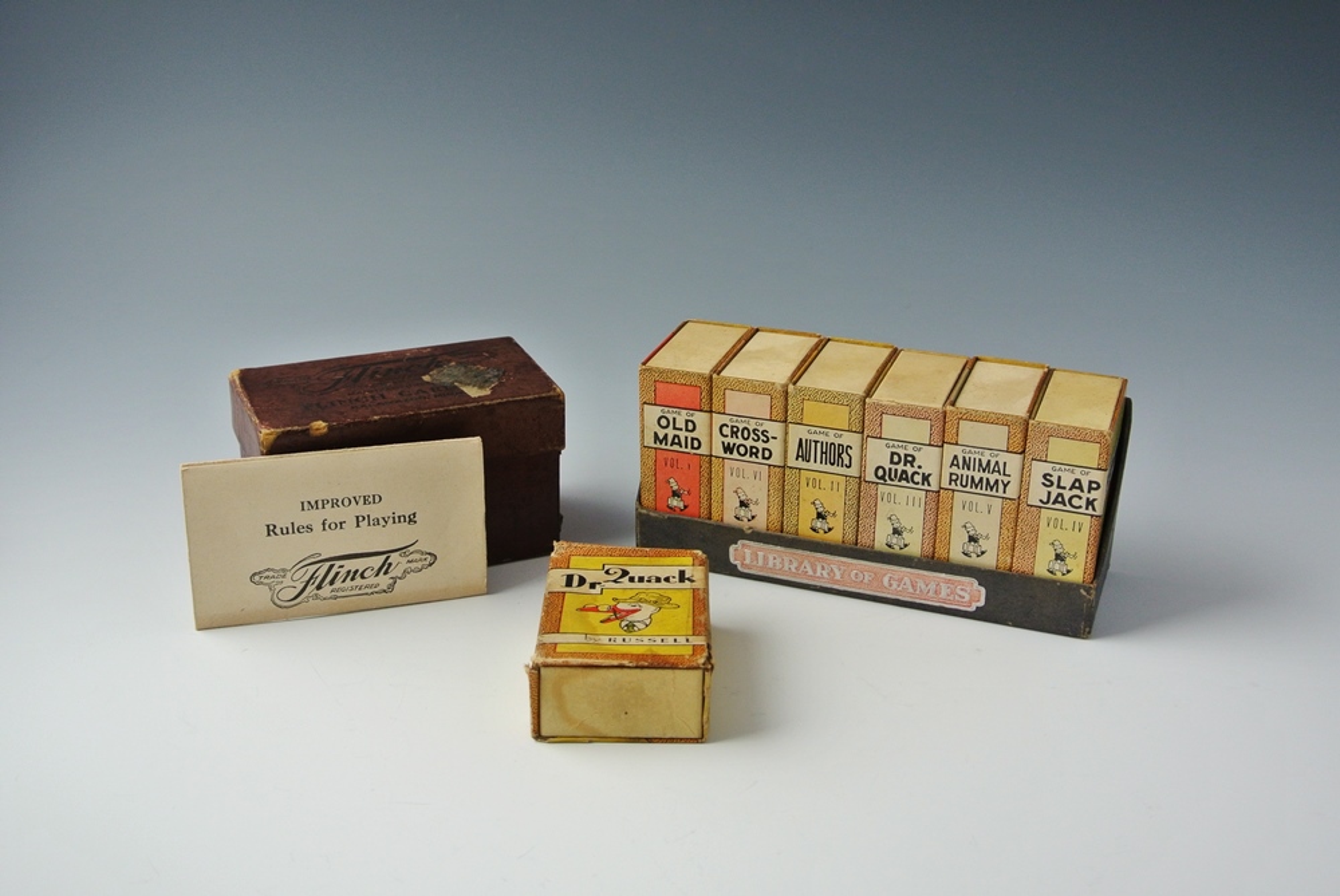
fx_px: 1677
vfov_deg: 29.9
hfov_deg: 43.6
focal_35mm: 45
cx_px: 670
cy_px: 448
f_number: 4.5
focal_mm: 16.9
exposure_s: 1/80
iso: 400
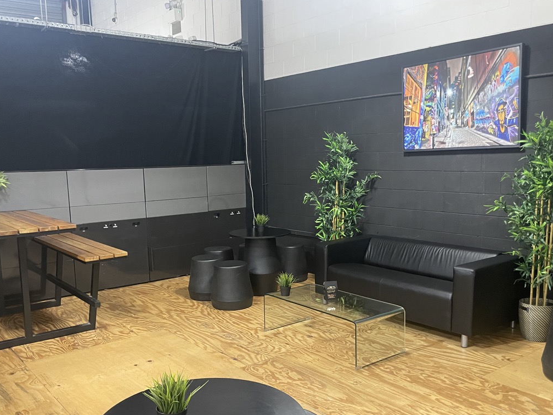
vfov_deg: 42.8
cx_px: 266
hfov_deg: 55.3
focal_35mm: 33
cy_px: 248
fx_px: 527
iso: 320
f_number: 1.6
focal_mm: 4.2
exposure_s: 1/50
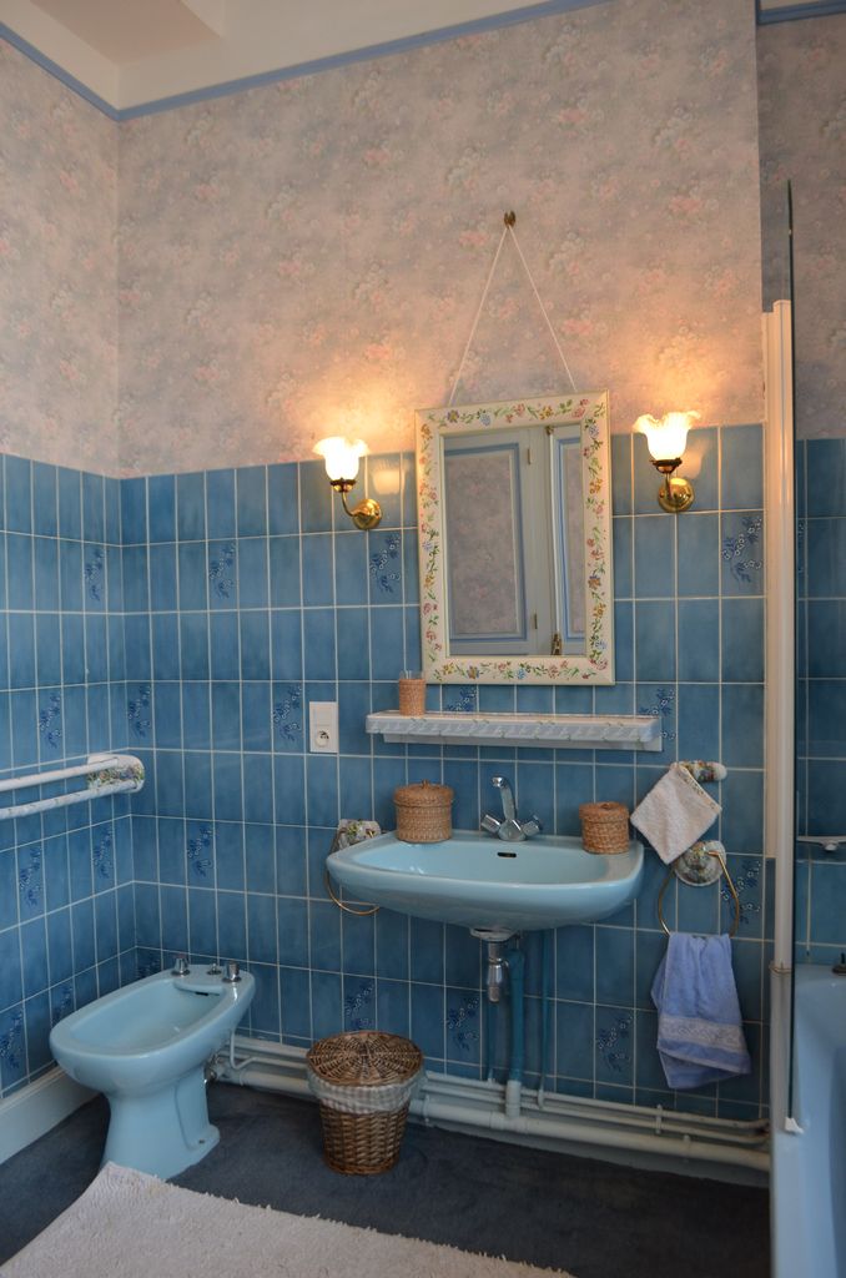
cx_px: 423
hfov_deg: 47.7
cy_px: 639
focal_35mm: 27
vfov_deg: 67.5
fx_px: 956
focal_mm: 18
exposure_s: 1/60
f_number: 4
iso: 400
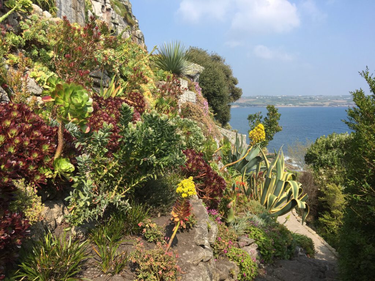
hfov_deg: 61.7
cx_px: 188
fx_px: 314
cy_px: 140
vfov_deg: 48.2
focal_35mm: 29
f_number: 2.2
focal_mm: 4.15
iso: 25
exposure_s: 1/1115
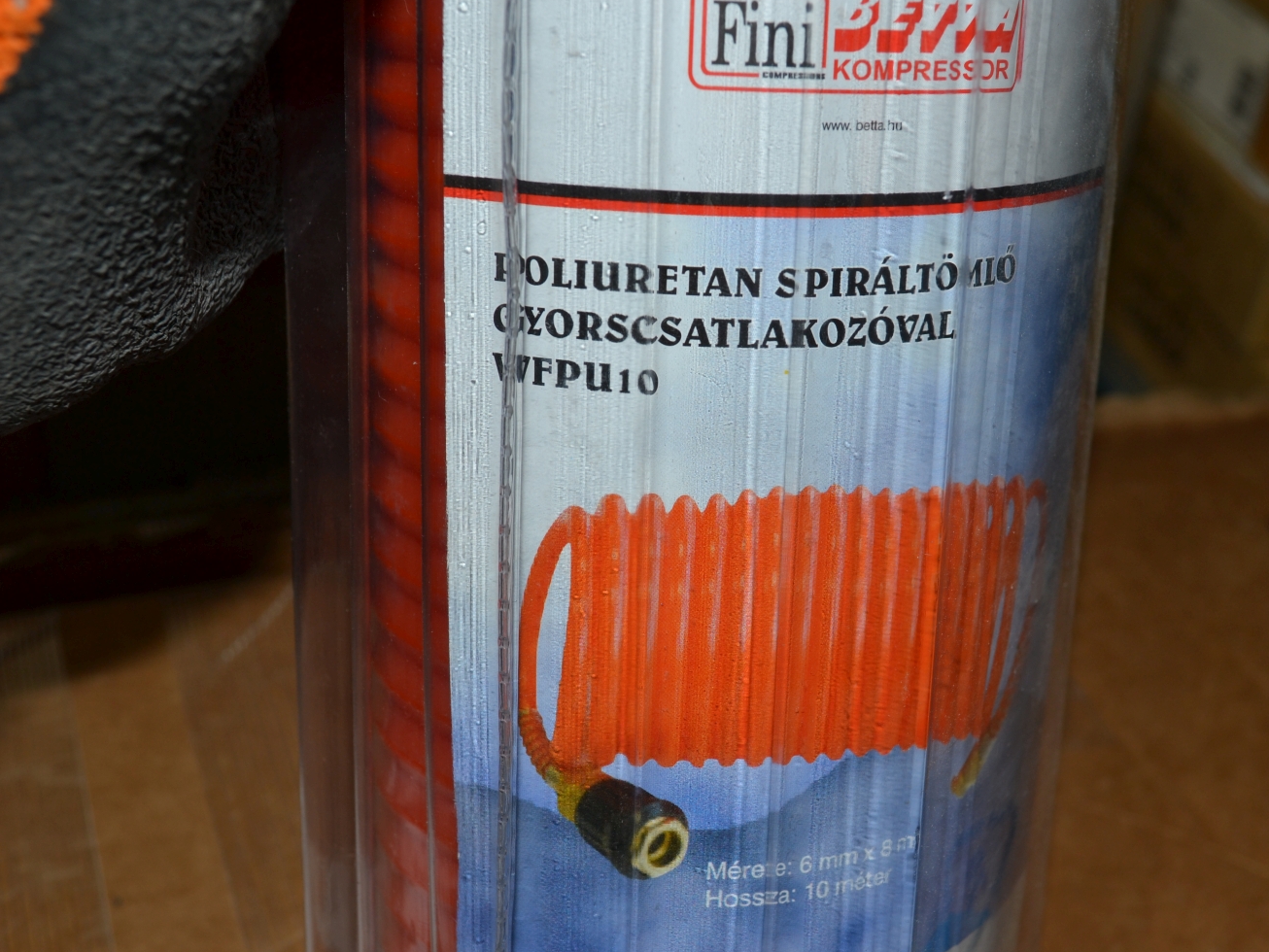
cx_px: 768
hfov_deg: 36.0
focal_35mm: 53
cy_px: 486
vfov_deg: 27.5
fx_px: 1943
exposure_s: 1/60
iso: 100
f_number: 8
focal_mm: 30
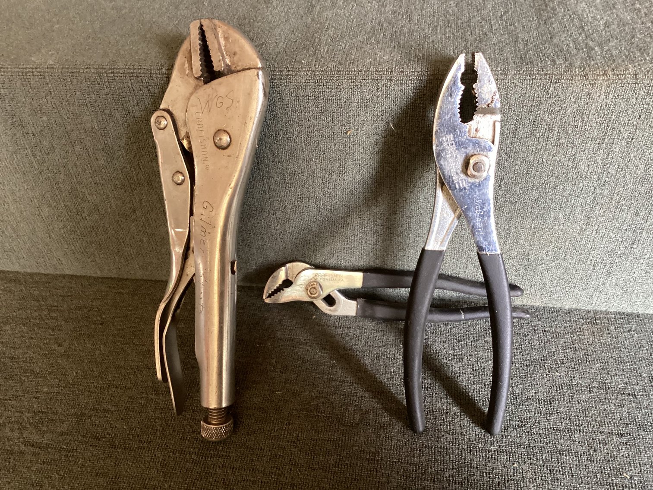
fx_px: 585
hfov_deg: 58.3
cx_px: 326
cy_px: 245
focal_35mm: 31
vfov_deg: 45.4
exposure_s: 1/25
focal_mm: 3.3
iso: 320
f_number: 2.4
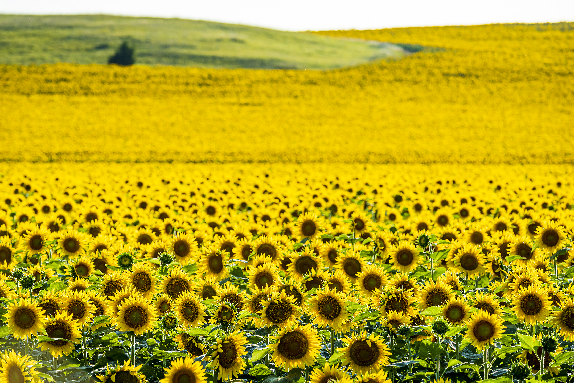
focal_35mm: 240
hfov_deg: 8.6
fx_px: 3828
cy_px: 192
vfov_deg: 5.7
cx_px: 287
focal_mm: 240
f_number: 10
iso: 320
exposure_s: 1/400
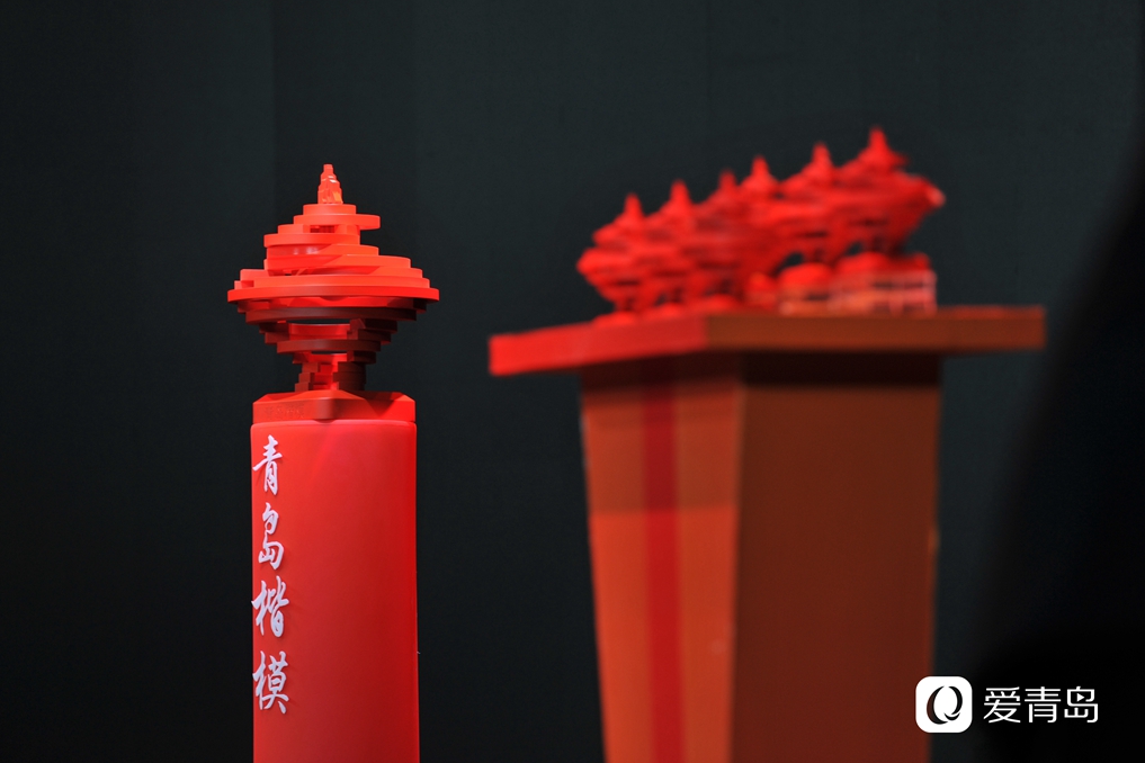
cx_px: 572
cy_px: 382
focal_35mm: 171
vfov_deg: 8.0
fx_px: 5438
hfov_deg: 12.0
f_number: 3.5
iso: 500
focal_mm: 170
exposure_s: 1/320
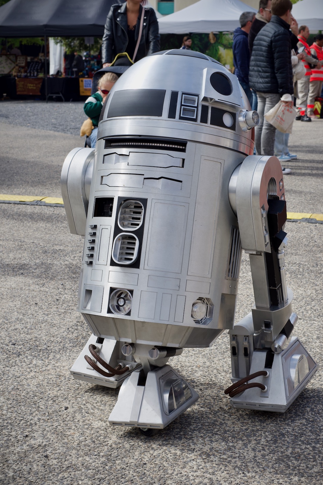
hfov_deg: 21.2
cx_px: 182
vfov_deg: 31.4
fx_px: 861
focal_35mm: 64
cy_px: 262
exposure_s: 1/160
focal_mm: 50
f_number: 10
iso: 100
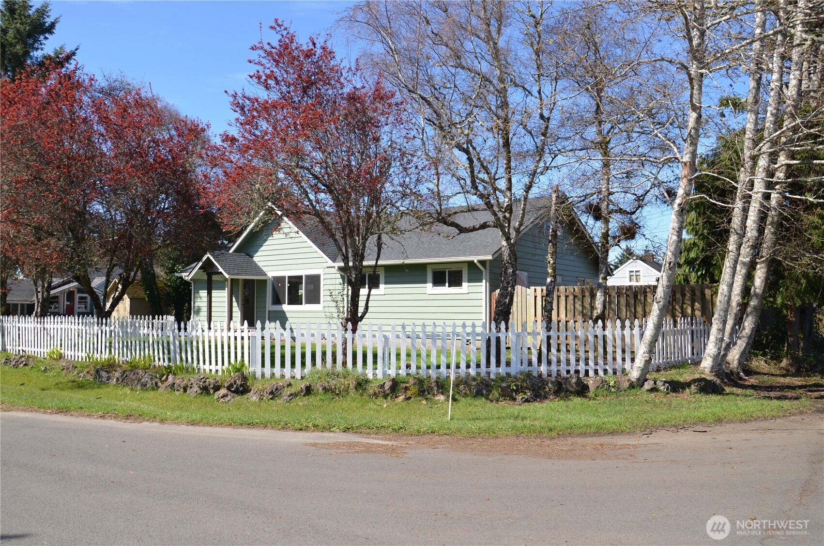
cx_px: 412
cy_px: 273
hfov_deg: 67.5
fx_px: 617
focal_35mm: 27
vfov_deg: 47.7
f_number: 7.1
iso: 100
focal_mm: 18
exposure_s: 1/250
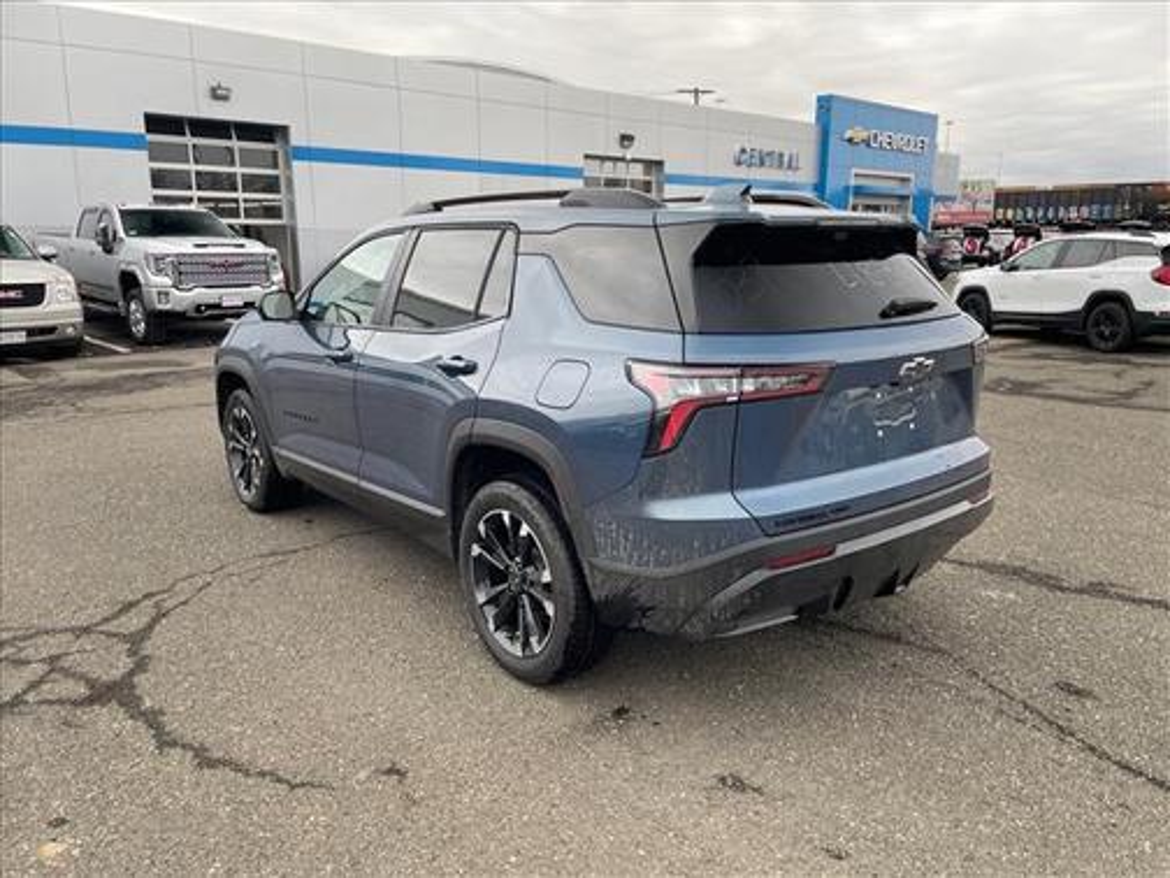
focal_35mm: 26
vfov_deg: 53.1
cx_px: 585
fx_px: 879
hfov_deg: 67.3
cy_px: 439
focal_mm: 4.2
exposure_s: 1/152
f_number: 1.6
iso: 32
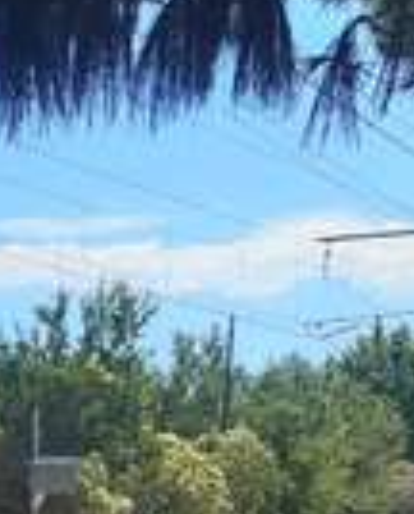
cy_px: 587
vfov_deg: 13.0
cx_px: -410
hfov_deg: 9.9
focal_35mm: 145
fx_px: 2211
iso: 40
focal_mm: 3.92
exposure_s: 1/1209
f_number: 1.7
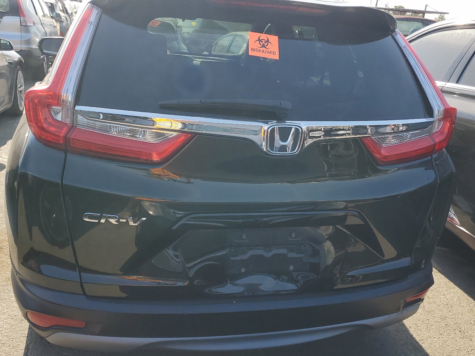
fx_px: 467
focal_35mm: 34
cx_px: 236
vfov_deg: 41.8
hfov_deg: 54.0
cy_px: 192
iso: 50
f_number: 1.5
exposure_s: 1/1429
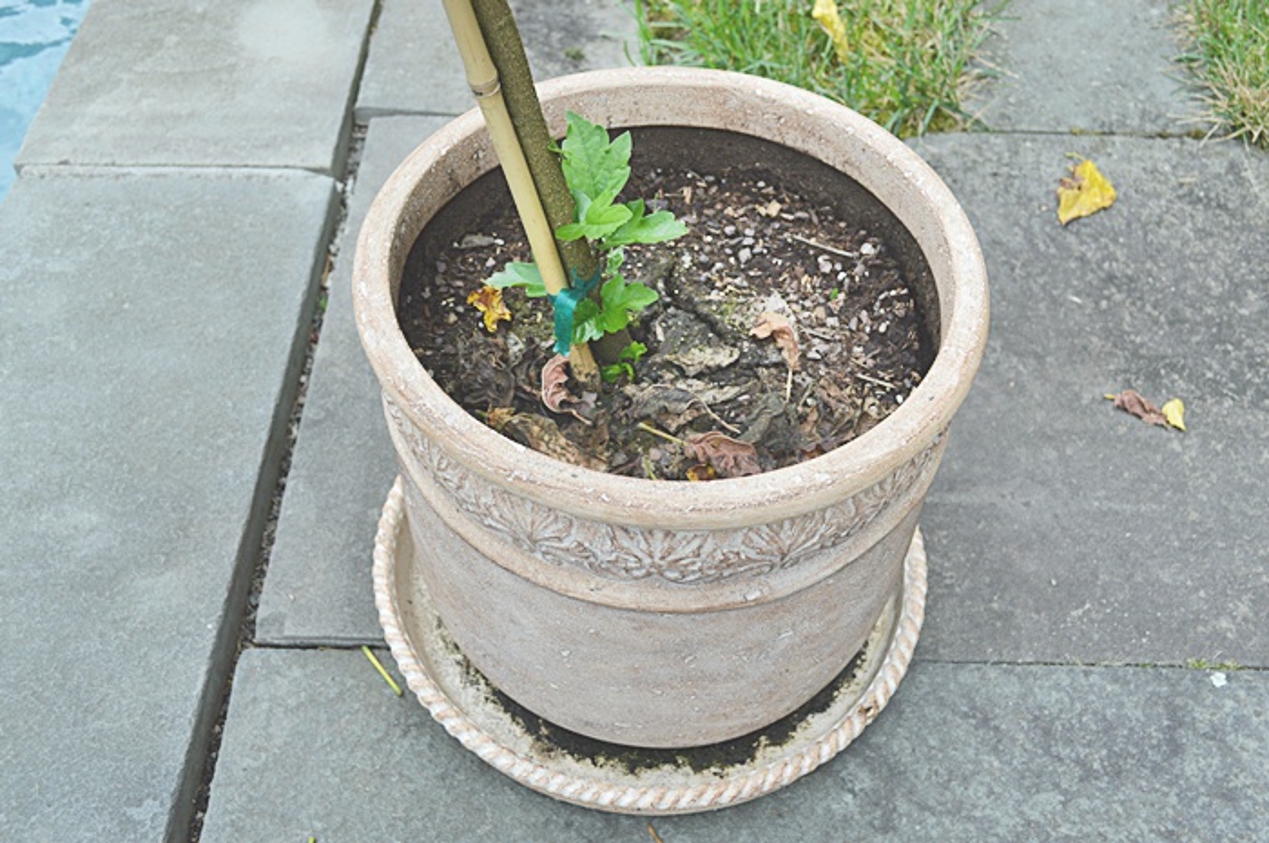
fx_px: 1373
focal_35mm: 39
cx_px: 634
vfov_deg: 34.1
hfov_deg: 49.6
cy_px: 422
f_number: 5.6
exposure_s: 1/125
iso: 140
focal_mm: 26
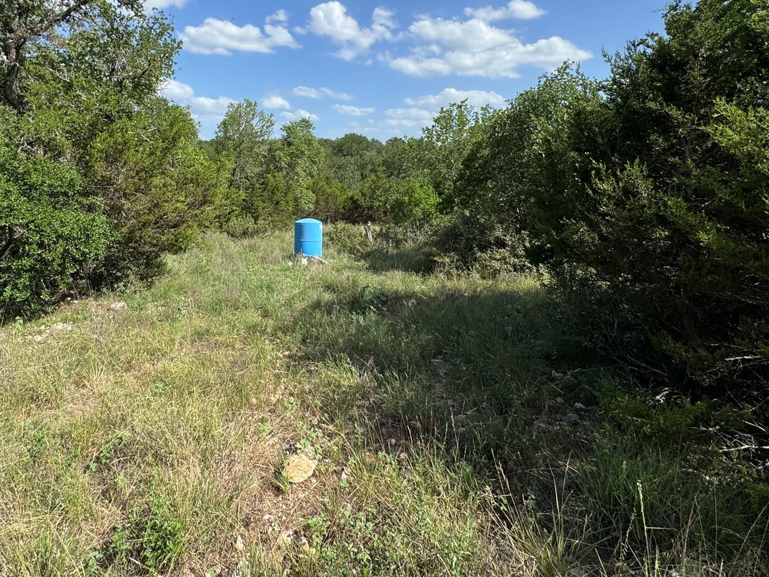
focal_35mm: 20
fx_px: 444
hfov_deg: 80.6
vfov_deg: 64.3
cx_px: 301
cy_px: 193
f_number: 2.2
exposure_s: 1/1600
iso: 50
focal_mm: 2.22
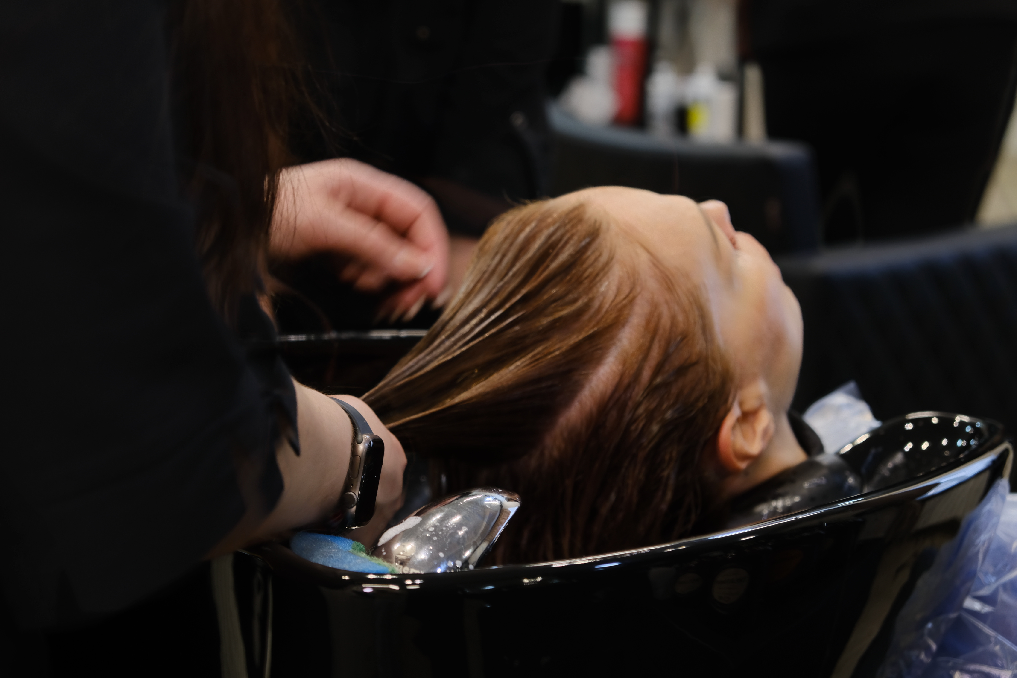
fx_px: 2345
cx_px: 508
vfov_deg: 16.5
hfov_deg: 24.5
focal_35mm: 83
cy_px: 339
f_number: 4
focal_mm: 55
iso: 400
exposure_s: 1/30
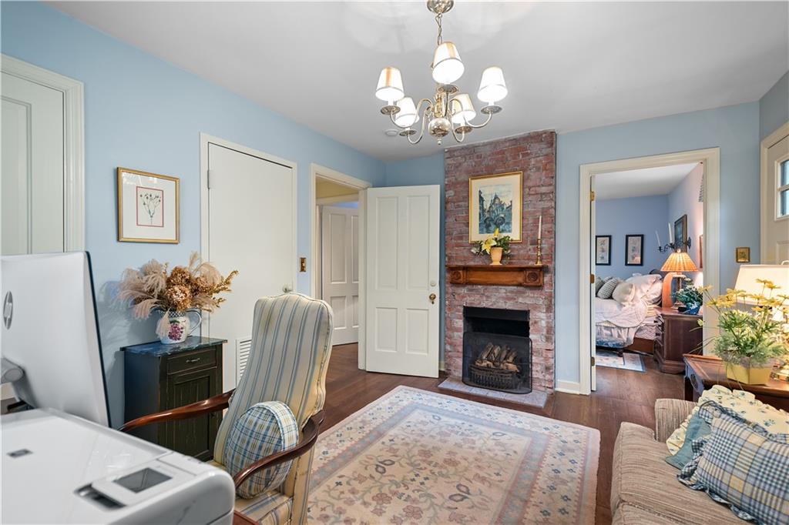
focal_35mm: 15
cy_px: 262
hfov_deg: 100.4
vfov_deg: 77.3
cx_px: 394
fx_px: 329
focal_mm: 10
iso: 400
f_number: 4
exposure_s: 1/2
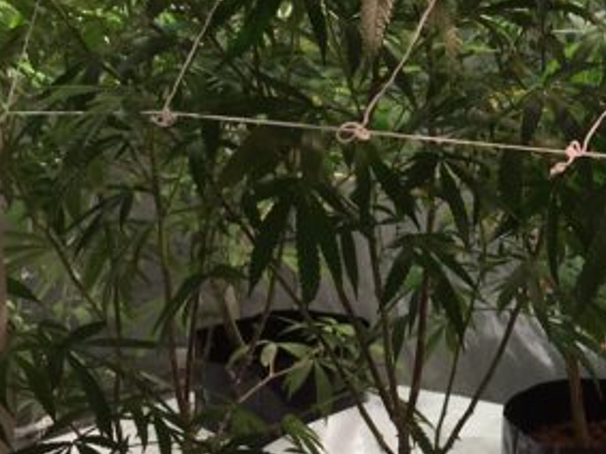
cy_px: 60
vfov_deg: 14.0
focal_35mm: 105
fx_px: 1837
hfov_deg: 17.6
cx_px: 771
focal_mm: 4.15
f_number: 2.2
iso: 25
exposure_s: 1/236
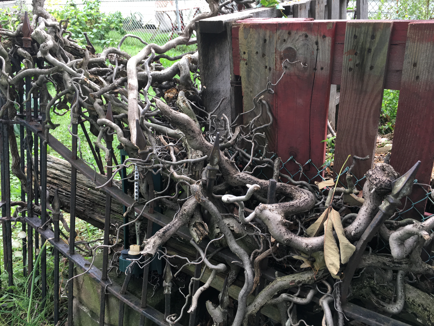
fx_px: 364
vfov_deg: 48.2
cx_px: 217
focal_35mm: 29
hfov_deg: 61.7
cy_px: 163
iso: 40
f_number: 2.2
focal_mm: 4.15
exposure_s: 1/120
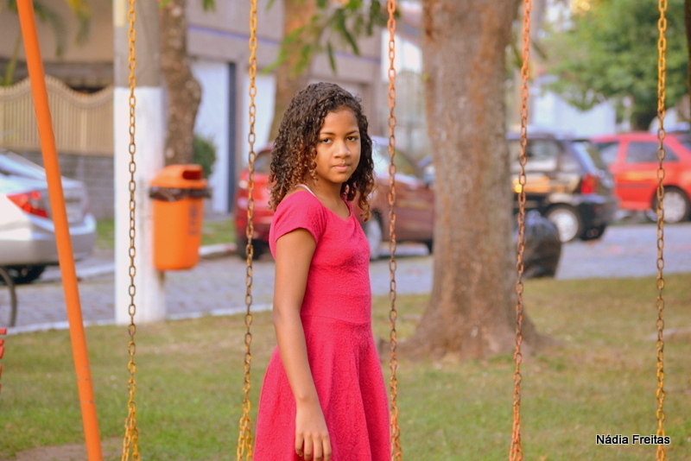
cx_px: 346
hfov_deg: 11.8
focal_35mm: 174
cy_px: 230
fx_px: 3341
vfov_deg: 7.9
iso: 400
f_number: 4.5
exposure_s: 1/60
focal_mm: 116
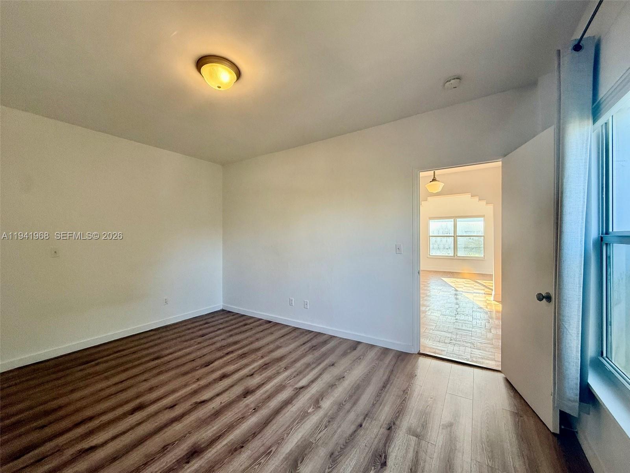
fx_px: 255
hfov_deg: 102.1
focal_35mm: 14
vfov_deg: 85.7
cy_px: 236
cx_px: 315
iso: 160
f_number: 2.2
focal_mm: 2.22
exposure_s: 1/120
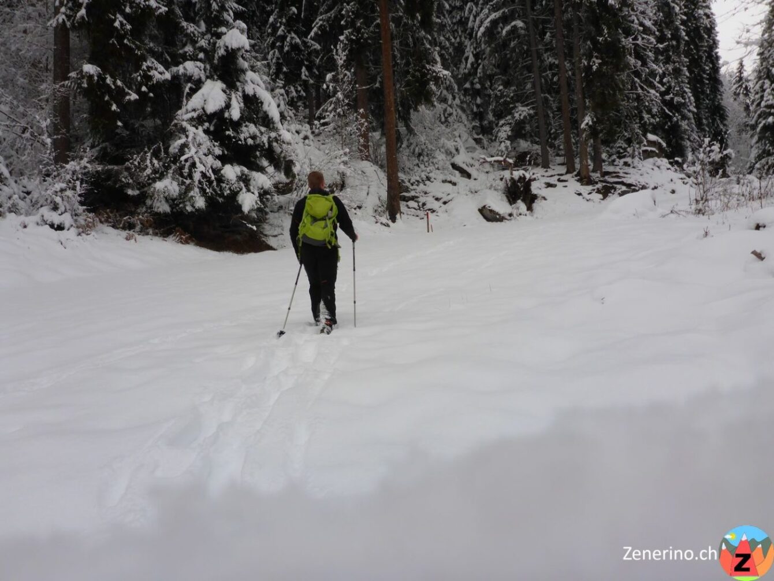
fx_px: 626
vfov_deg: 49.7
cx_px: 387
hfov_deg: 63.4
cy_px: 290
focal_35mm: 28
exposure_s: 1/640
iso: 100
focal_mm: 4.9
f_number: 3.3
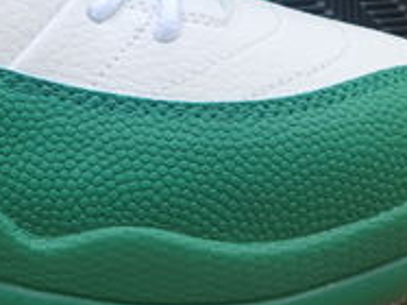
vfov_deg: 17.2
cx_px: -83
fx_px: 940
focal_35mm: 80
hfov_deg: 22.5
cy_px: -101
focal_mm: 5.4
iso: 20
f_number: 1.8
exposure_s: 1/162
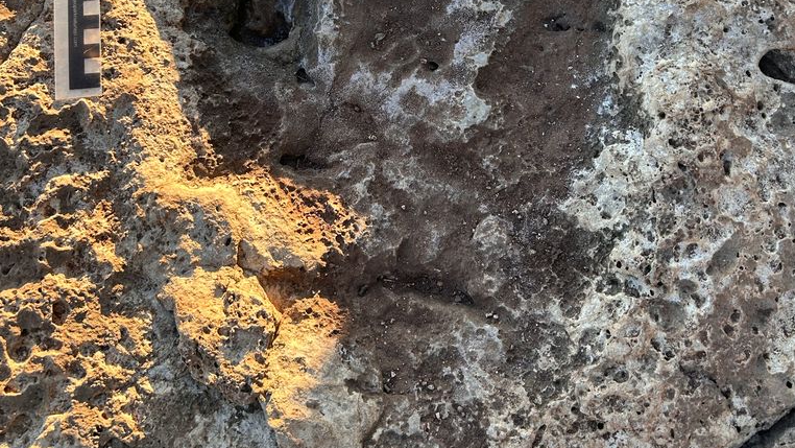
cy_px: 45
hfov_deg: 49.4
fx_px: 864
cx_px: 397
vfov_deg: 28.0
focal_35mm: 41
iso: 40
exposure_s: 1/289
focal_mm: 5.7
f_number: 1.5
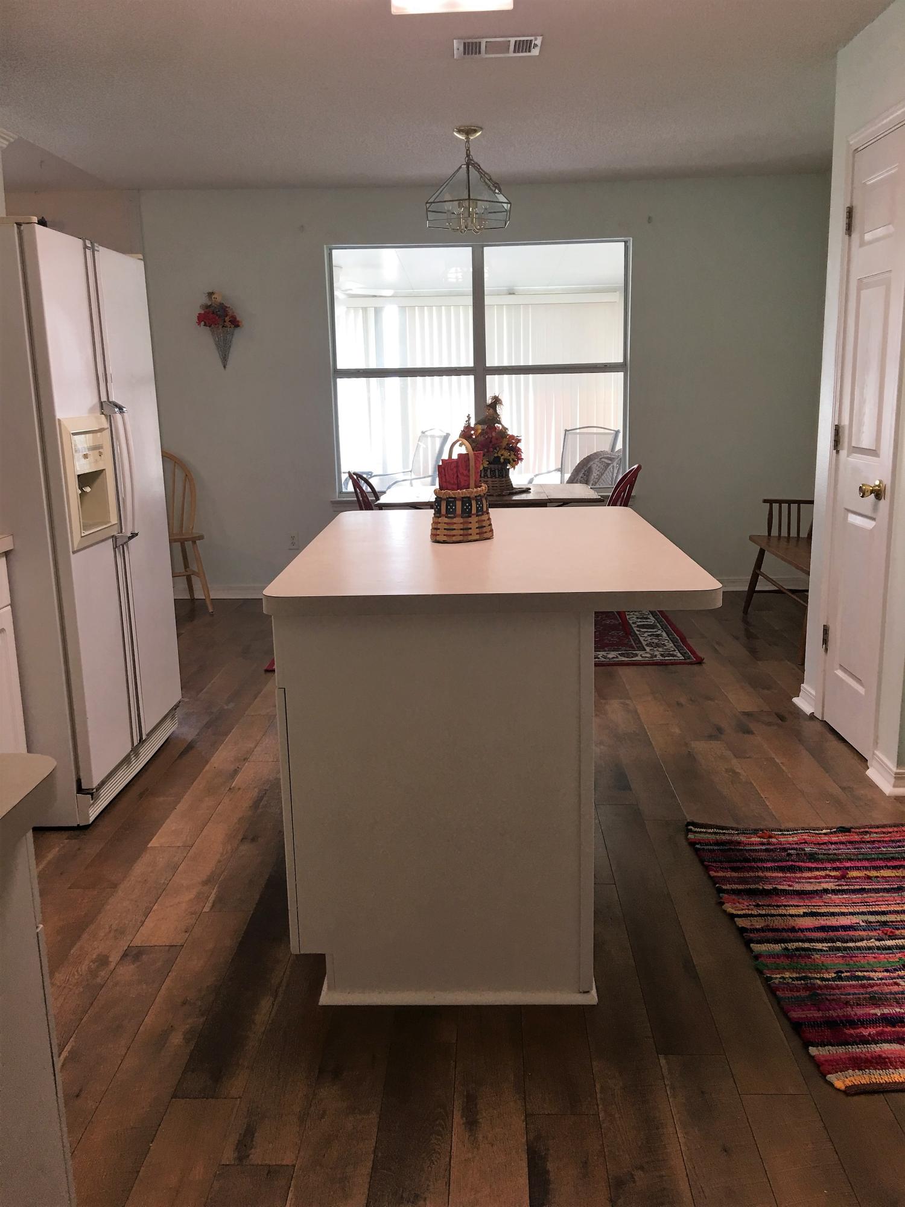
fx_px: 1011
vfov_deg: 61.7
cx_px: 452
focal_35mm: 29
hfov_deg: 48.2
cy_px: 604
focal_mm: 4.15
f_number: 2.2
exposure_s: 1/30
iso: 25
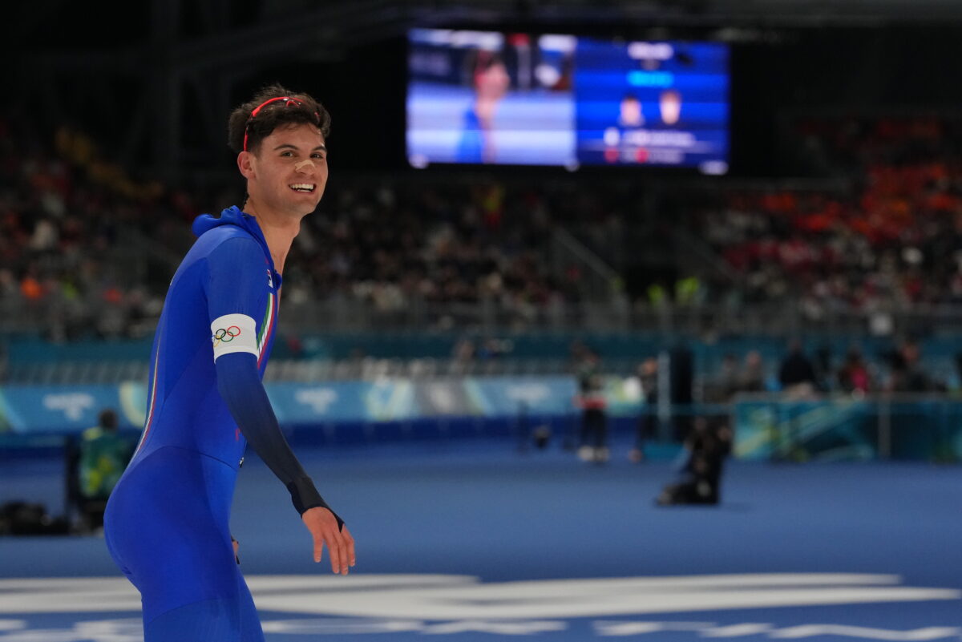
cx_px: 481
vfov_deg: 8.2
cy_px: 321
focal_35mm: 167
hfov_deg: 12.3
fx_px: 4464
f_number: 5.6
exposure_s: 1/1250
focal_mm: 167
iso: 4000
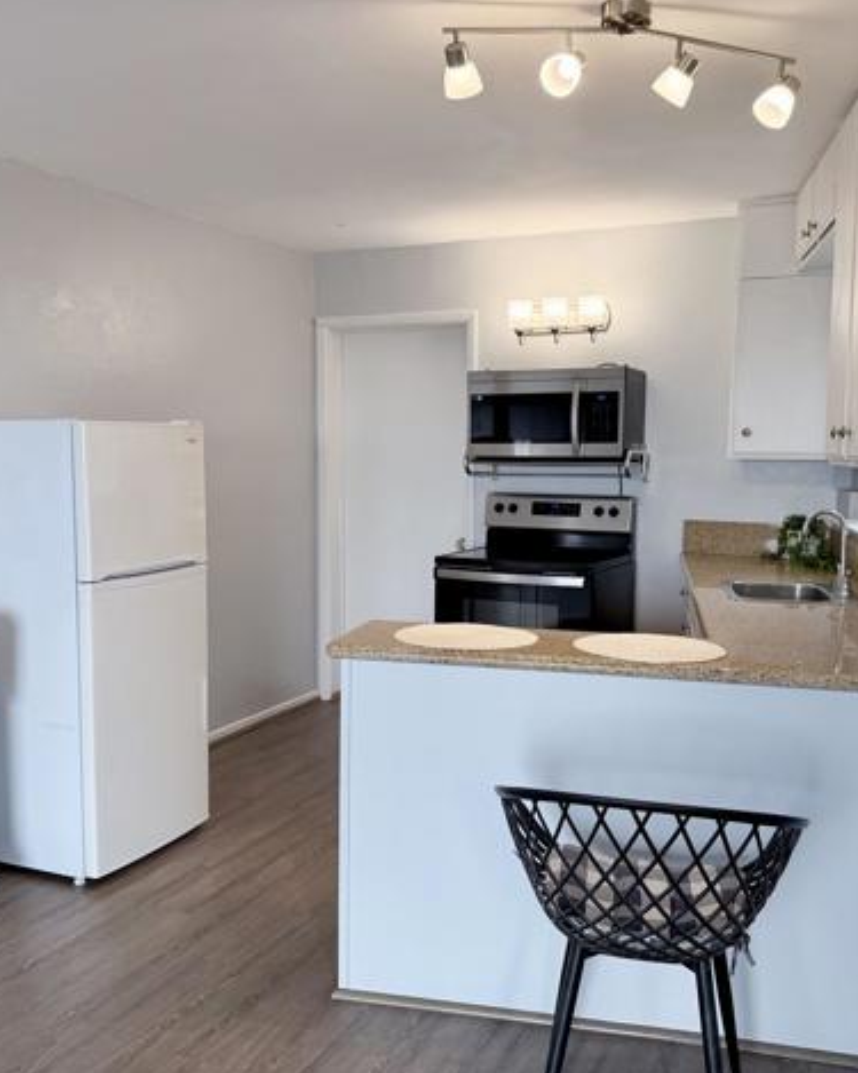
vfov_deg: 55.7
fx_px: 1016
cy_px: 535
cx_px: 460
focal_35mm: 32
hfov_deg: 45.7
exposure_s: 1/201
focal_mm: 6.76
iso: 125
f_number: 1.78
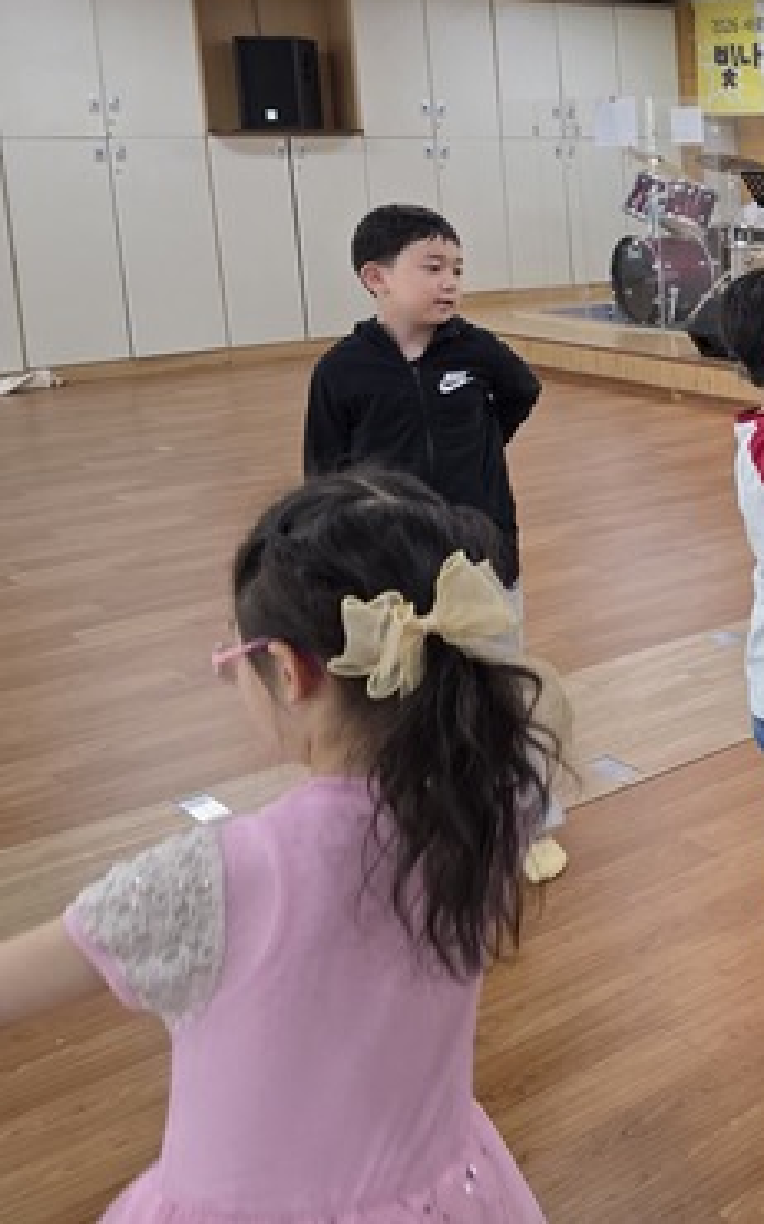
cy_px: 400
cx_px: 1050
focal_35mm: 44
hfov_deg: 24.6
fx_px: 1467
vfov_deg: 44.6
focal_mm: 6.3
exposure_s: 1/120
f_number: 1.7
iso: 125
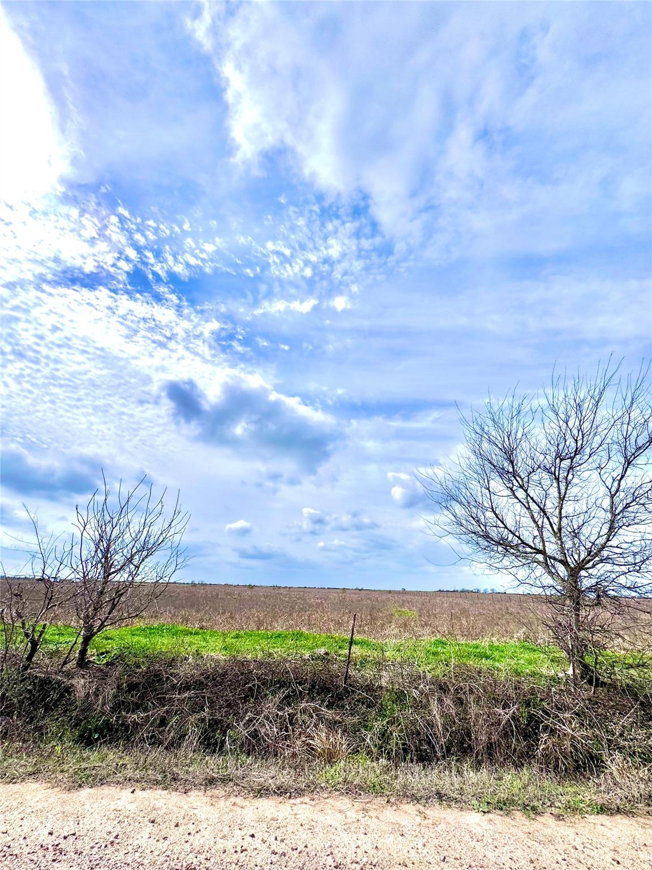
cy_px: 435
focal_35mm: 14
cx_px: 326
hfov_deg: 85.7
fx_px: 352
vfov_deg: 102.1
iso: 40
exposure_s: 1/7299
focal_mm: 2.22
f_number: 2.2
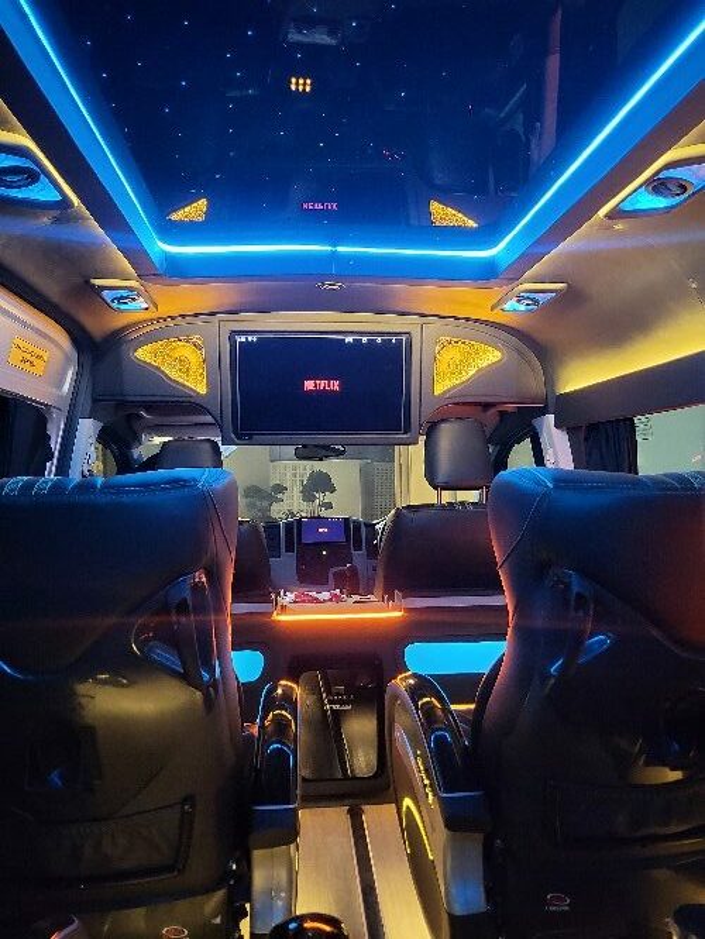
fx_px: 706
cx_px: 352
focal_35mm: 26
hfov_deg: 53.1
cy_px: 470
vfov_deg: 67.3
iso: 800
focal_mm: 4.25
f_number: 1.8
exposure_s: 1/24
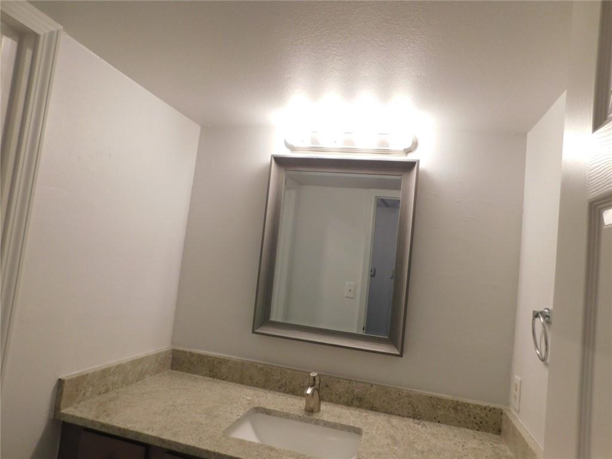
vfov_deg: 58.9
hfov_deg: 73.9
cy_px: 230
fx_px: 407
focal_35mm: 23
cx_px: 306
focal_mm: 4
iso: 125
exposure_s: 1/30
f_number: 3
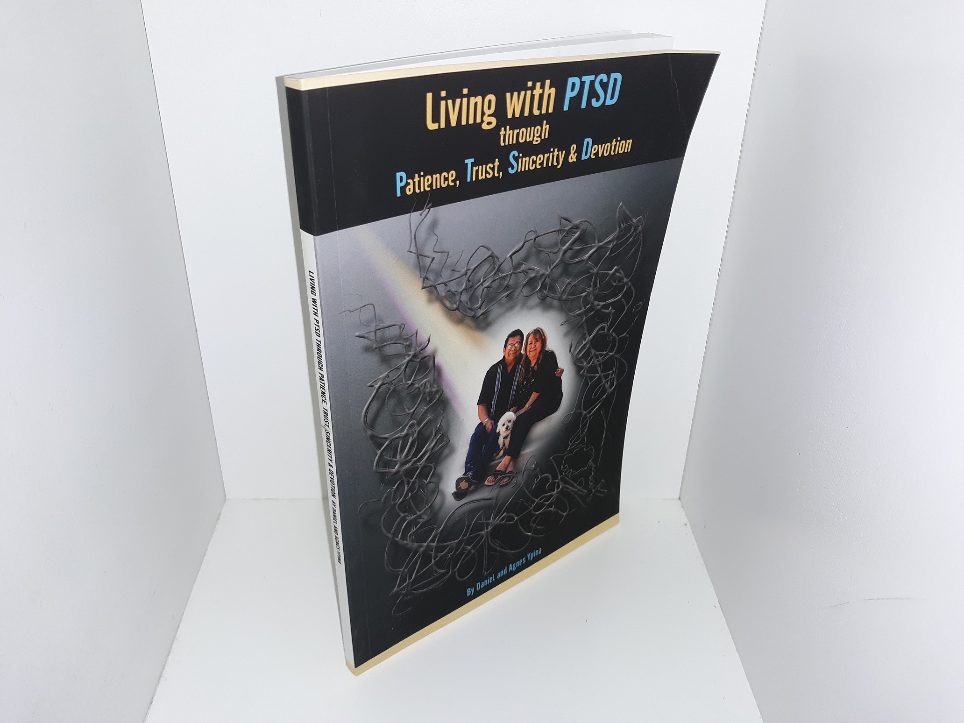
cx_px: 482
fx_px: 780
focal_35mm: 28
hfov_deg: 63.4
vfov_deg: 49.7
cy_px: 362
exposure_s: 1/120
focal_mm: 3.7
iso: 50
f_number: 1.7
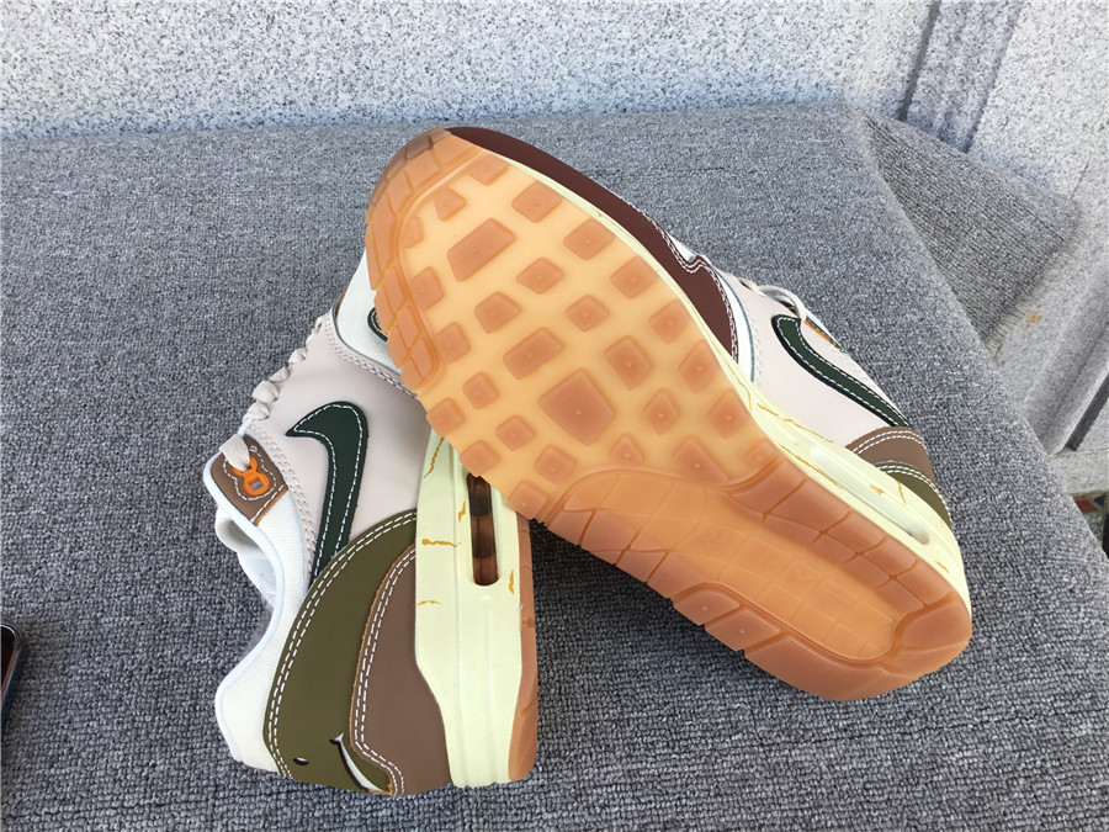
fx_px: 993
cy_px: 416
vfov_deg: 45.4
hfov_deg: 58.4
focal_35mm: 31
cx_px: 554
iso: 25
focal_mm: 3.3
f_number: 2.4
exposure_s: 1/100
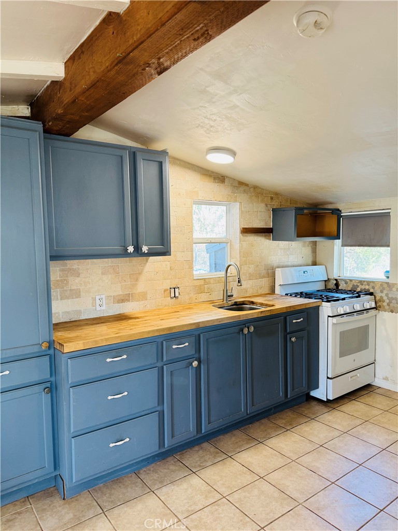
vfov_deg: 71.6
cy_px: 266
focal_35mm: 24
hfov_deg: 56.8
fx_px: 368
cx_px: 199
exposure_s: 1/60
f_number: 1.78
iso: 125
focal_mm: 6.76
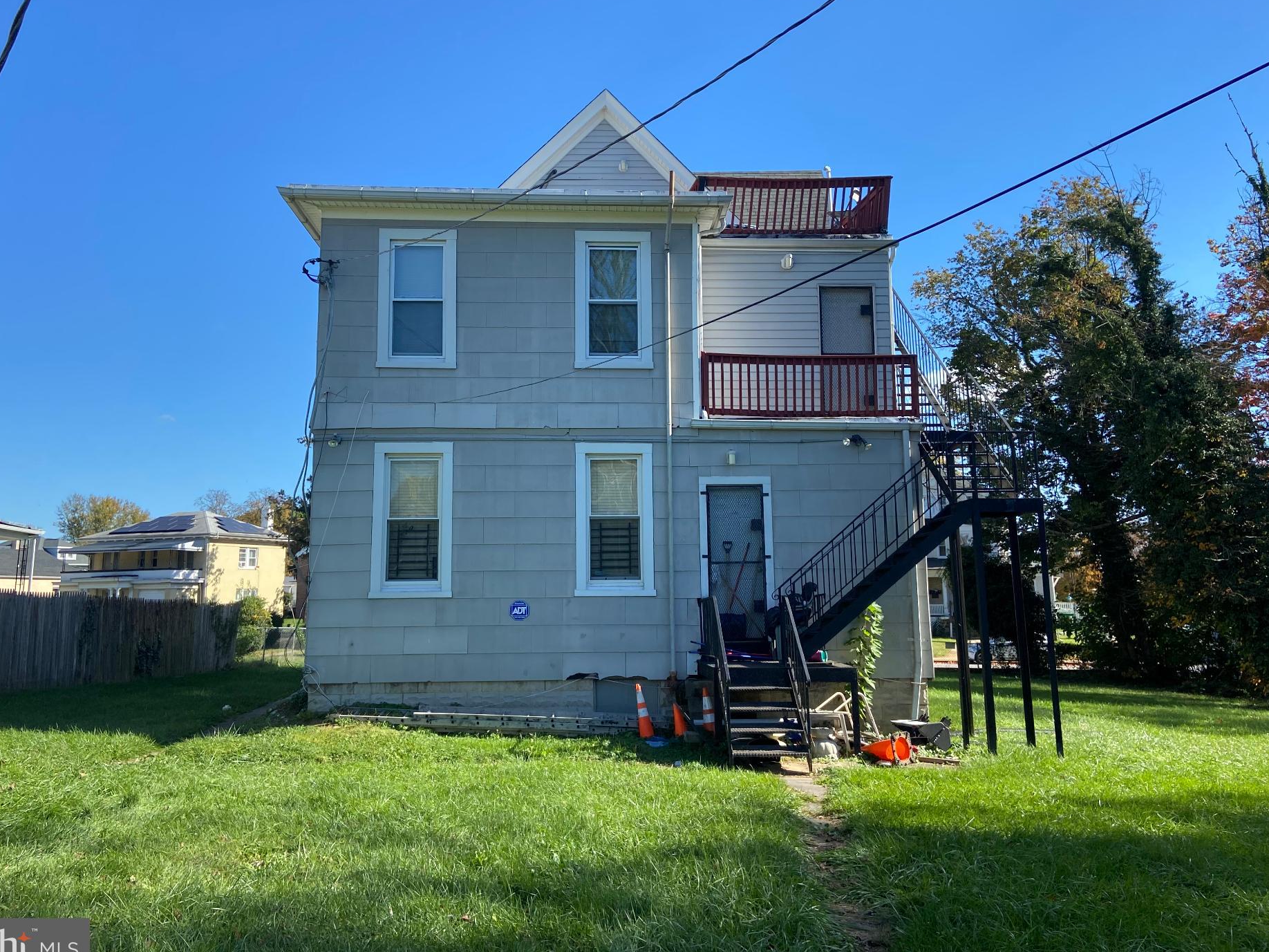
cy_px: 444
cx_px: 625
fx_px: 1063
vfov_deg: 48.2
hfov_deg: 61.7
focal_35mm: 29
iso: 32
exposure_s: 1/1377
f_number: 1.8
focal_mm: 4.25
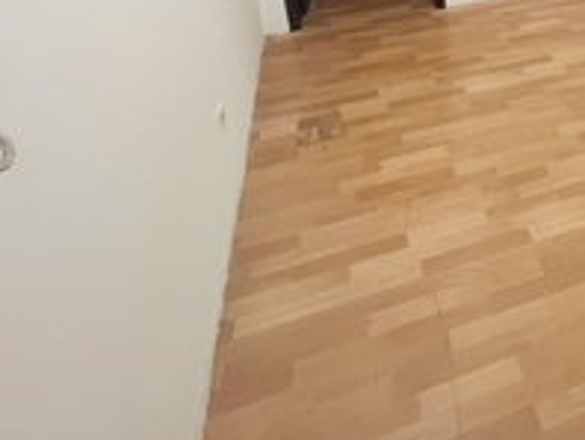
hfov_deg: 52.2
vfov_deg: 39.5
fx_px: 508
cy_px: -28
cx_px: 533
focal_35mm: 30
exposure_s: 1/50
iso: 320
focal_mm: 1.57
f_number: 1.8
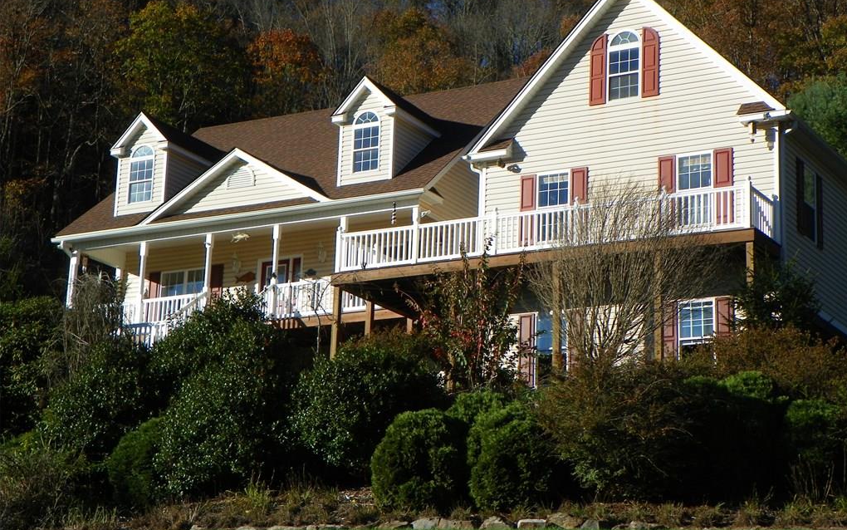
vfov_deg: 15.7
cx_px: 424
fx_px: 1916
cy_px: 228
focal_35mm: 83
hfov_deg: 24.9
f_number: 5.6
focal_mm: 13.8
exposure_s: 1/400
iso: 64
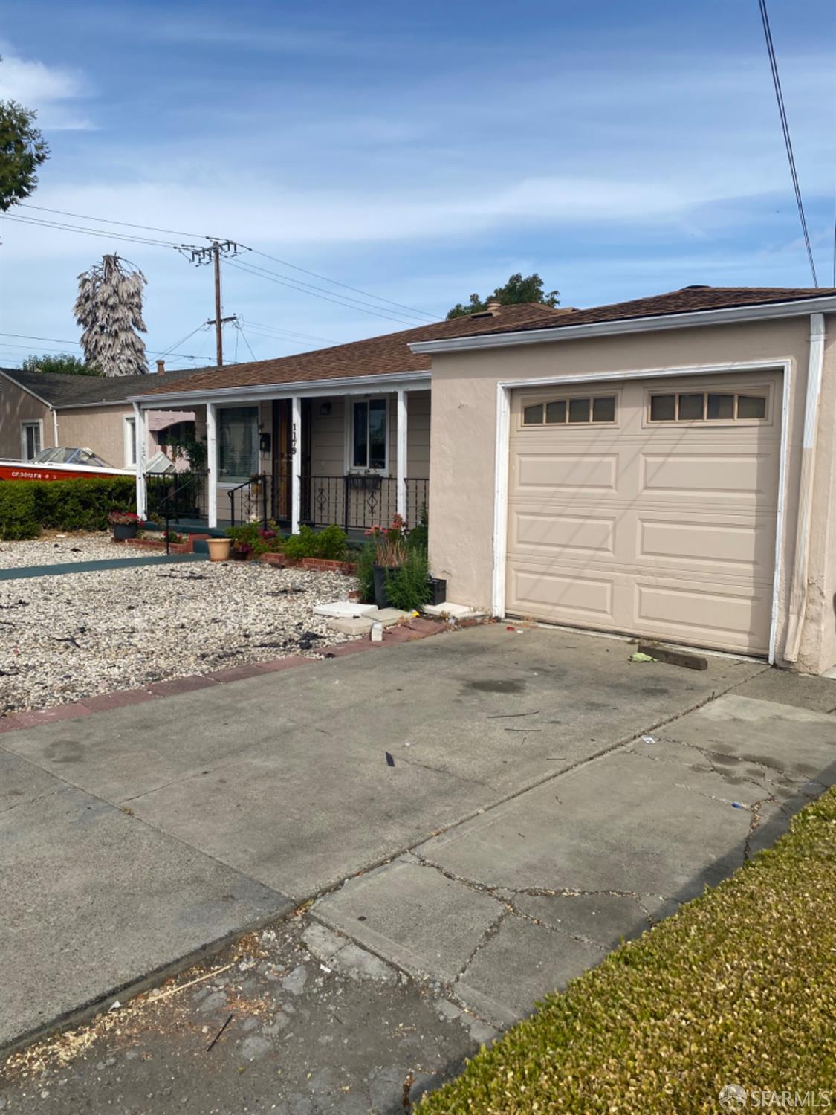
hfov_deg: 53.1
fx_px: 837
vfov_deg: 67.3
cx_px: 418
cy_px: 558
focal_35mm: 26
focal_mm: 4.25
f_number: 1.8
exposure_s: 1/3846
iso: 32
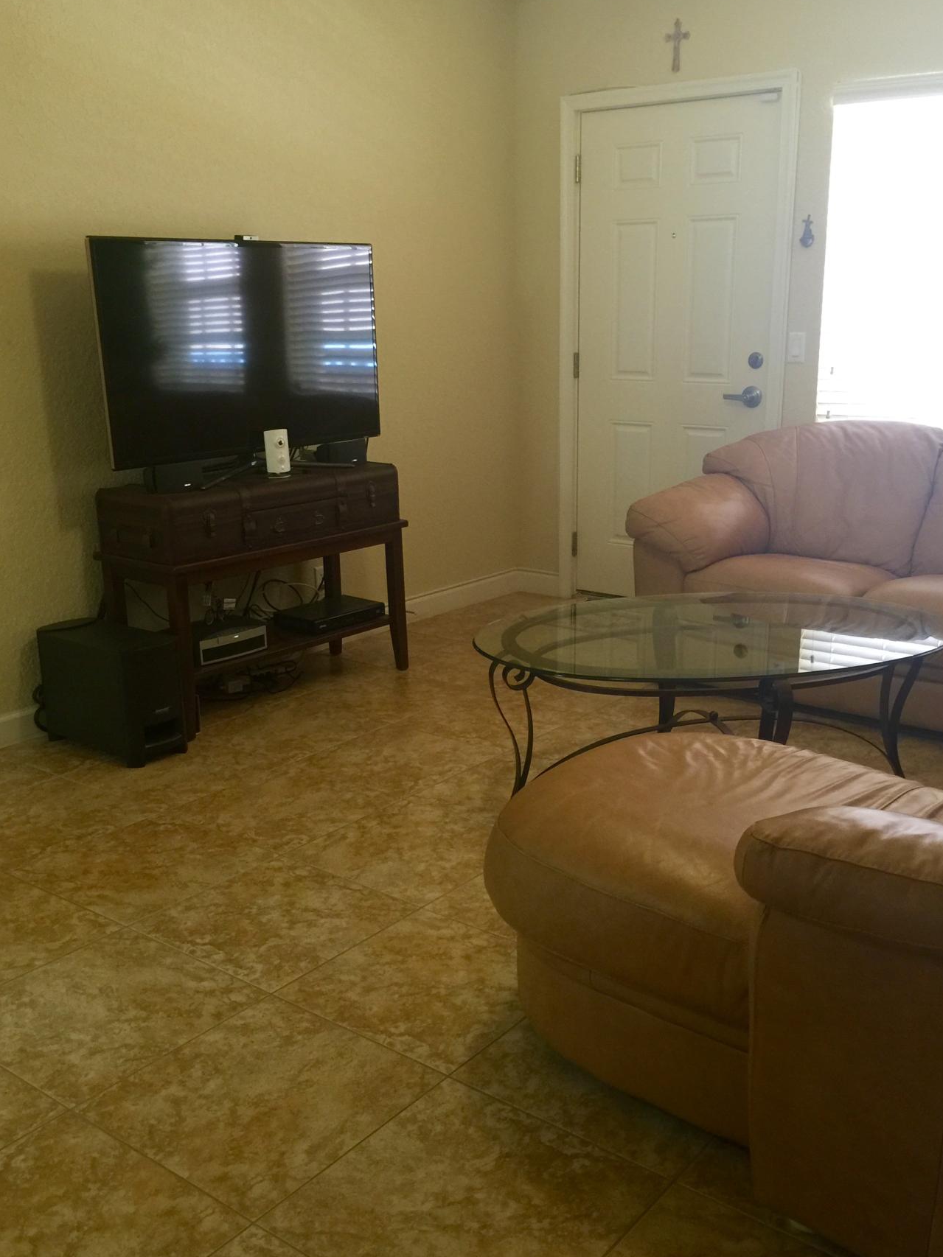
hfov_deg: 41.8
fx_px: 1235
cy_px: 679
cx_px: 493
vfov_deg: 53.9
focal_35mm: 34
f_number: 2.2
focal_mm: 4.15
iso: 80
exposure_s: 1/15
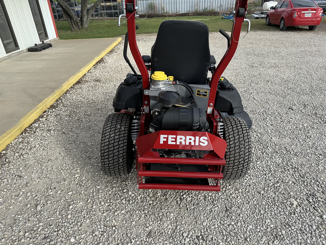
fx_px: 226
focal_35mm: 24
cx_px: 163
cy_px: 122
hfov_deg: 71.6
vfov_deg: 56.8
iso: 80
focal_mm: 6.86
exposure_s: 1/2203
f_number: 1.78
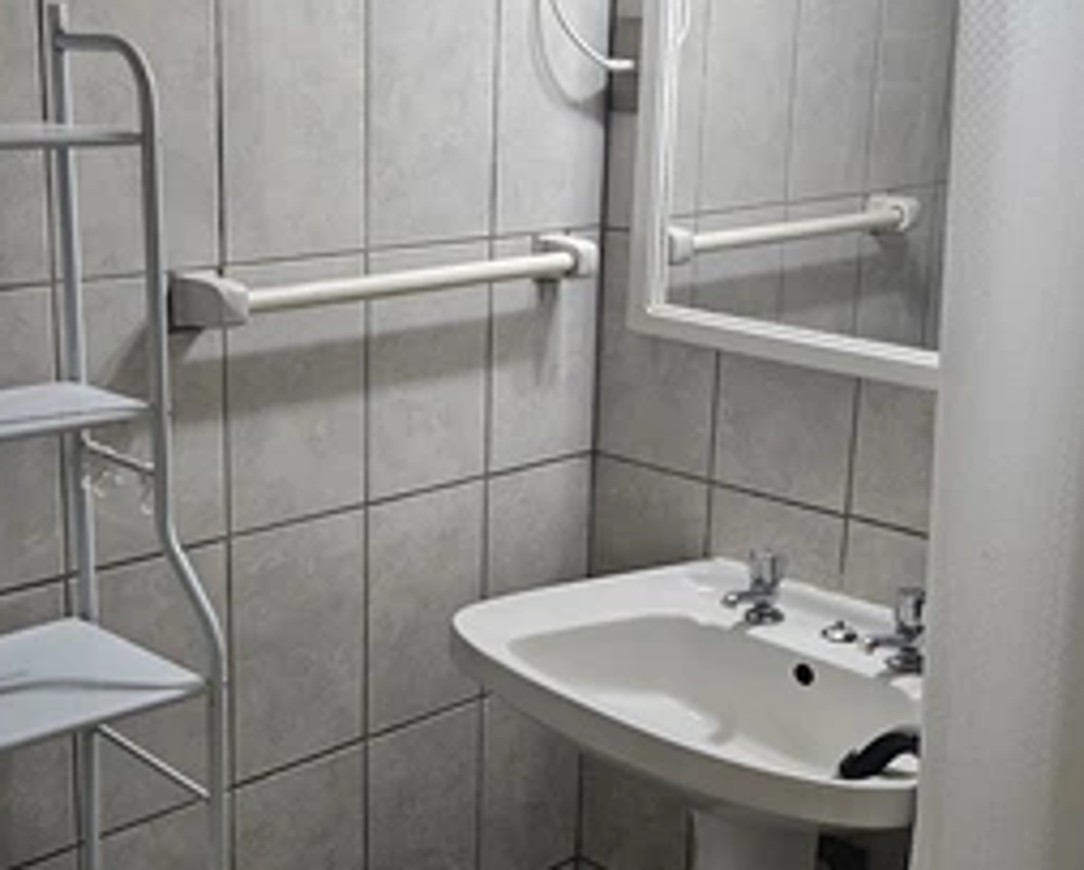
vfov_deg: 38.3
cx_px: 476
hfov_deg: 46.7
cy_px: 459
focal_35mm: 39
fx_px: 1253
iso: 500
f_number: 1.8
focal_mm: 5.4
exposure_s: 1/100
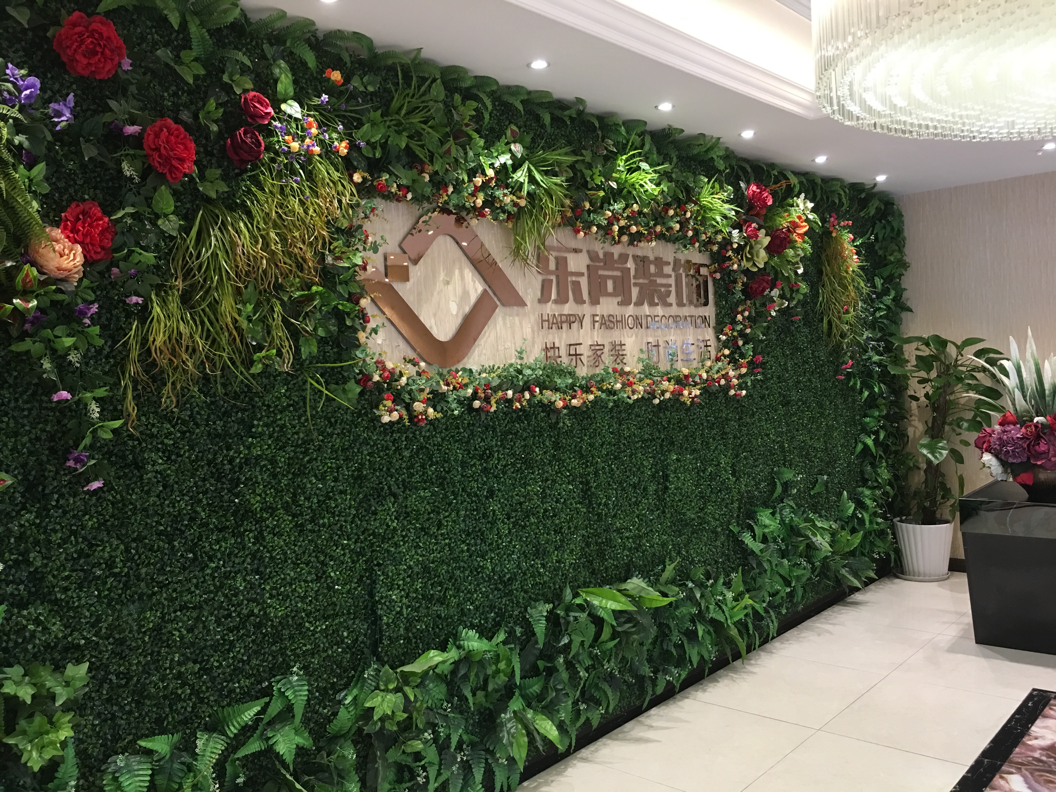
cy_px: 396
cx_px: 528
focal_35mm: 29
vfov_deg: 48.2
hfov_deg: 61.7
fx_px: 885
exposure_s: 1/17
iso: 64
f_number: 2.2
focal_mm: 4.15
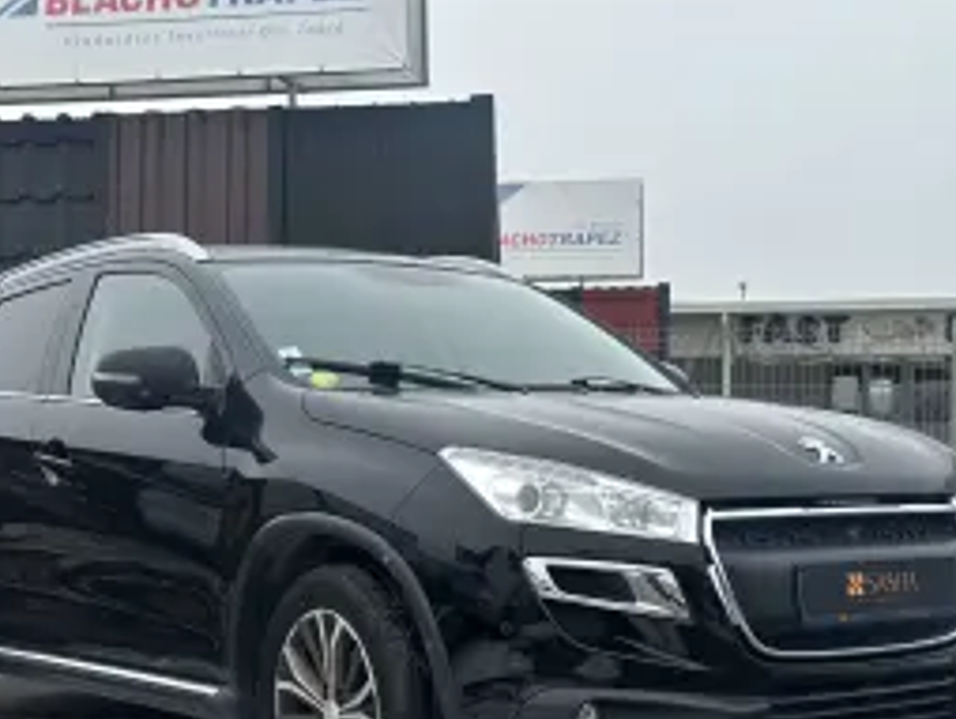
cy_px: 467
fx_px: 1880
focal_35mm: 68
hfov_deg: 28.5
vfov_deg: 21.6
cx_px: 448
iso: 80
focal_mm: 6.86
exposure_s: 1/1227
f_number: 1.78
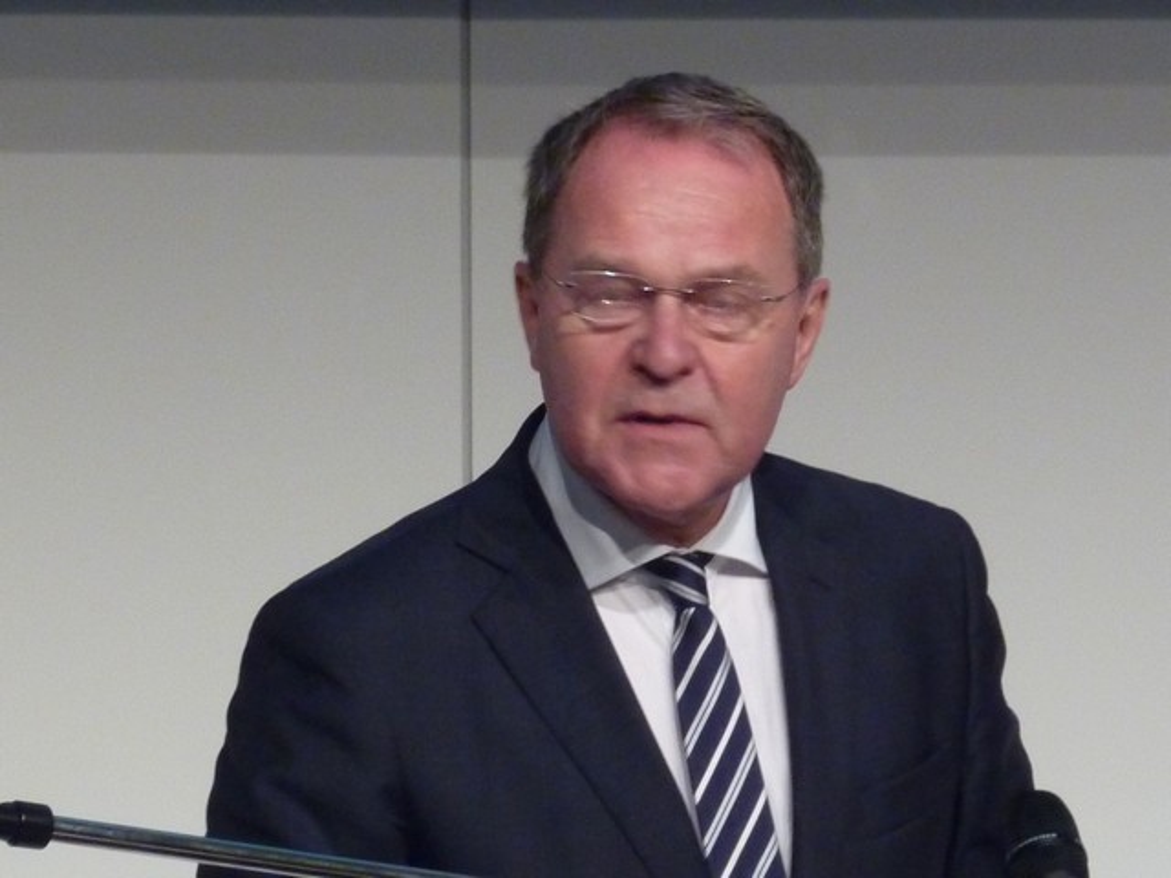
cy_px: 439
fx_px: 11096
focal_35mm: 328
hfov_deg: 6.0
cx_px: 586
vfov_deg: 4.5
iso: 400
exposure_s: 1/25
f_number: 4.5
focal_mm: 29.9
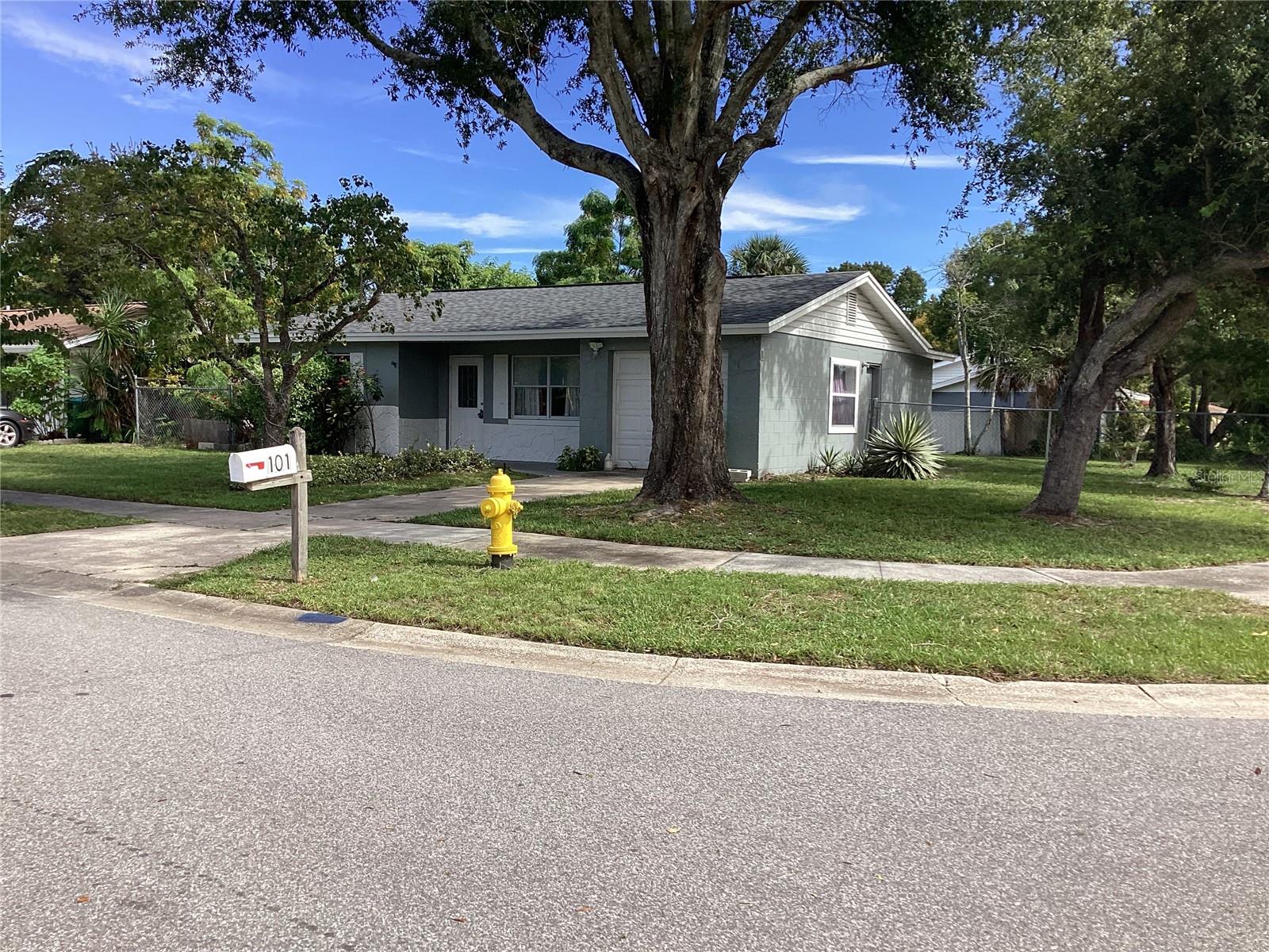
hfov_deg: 58.4
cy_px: 476
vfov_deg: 45.4
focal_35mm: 31
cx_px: 634
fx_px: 1136
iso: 25
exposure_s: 1/895
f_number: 2.4
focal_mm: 3.3
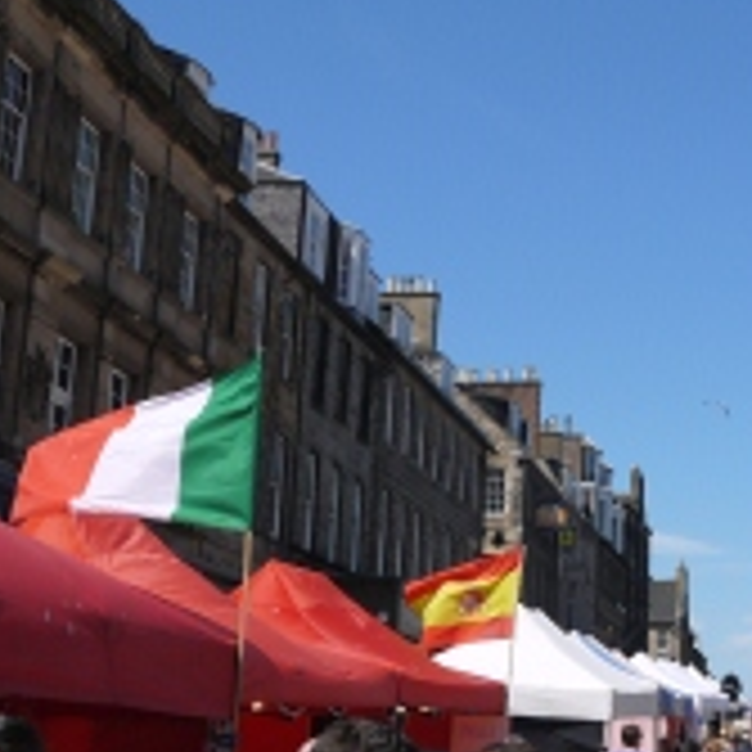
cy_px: 293
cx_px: 757
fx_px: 1745
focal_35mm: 71
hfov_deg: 23.3
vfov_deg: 24.3
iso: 160
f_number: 8
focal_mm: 15
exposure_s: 1/640
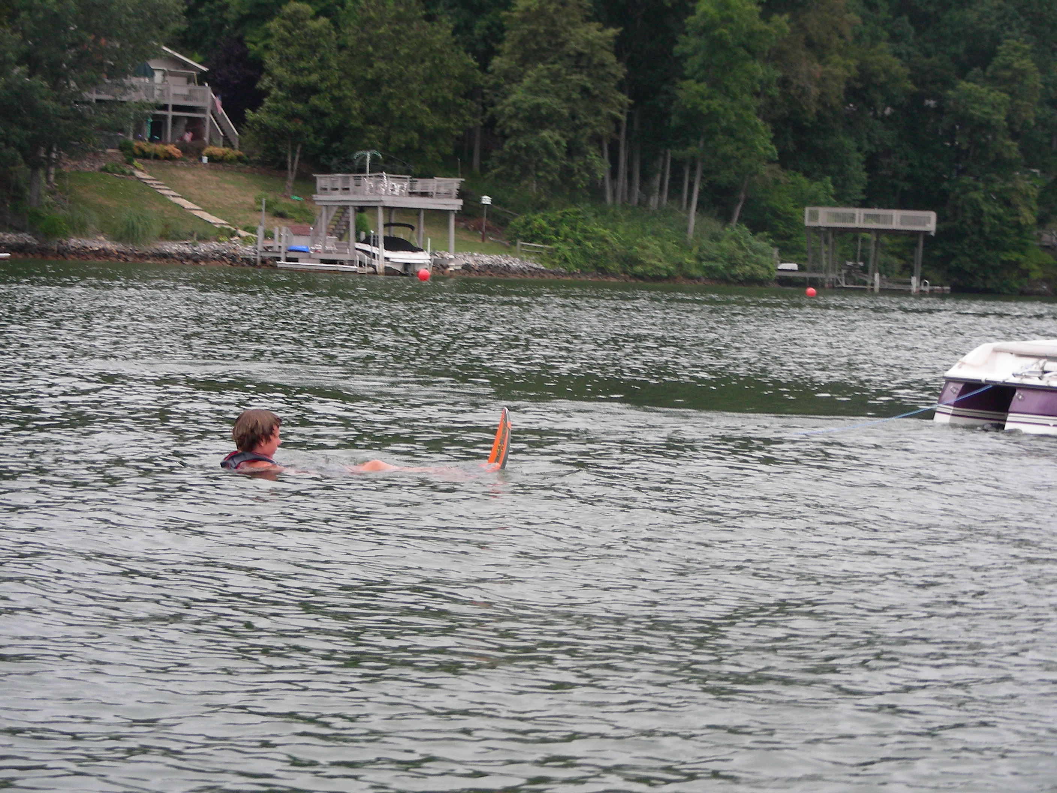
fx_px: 2657
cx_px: 528
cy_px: 396
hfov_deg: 22.5
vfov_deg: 17.0
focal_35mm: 87
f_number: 3.5
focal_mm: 14.6
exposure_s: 1/100
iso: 50
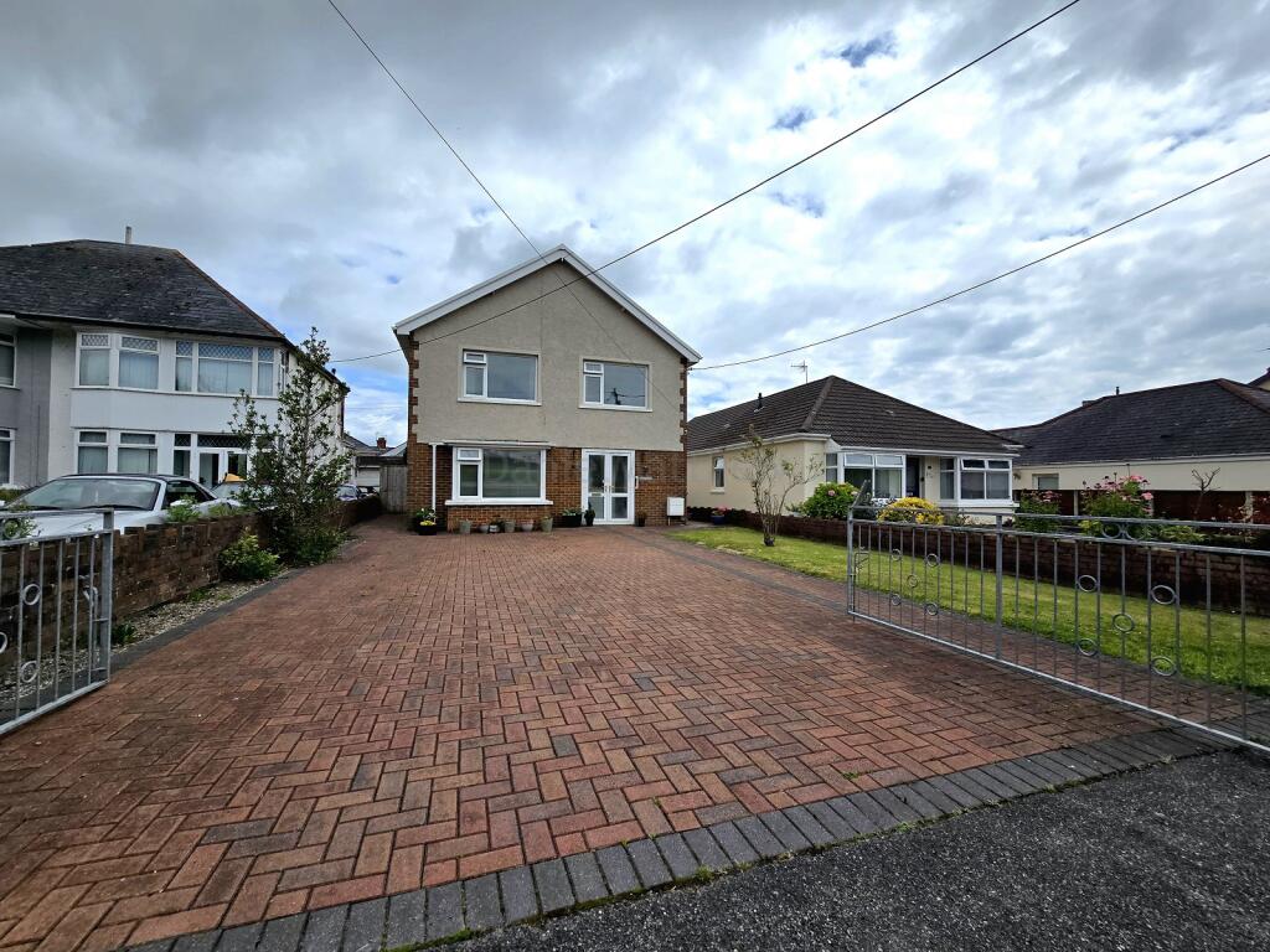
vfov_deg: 89.9
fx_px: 477
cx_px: 635
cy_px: 476
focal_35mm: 13
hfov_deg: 106.2
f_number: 2.2
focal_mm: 2.2
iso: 50
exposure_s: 1/5000
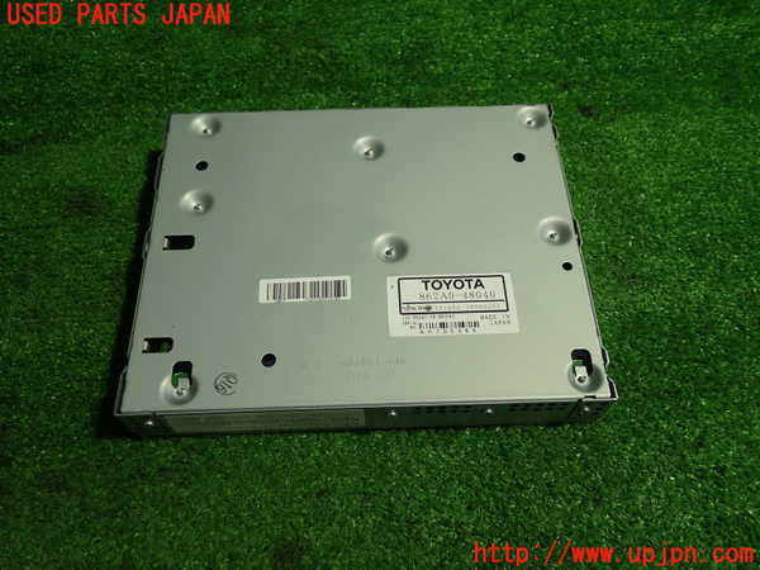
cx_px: 380
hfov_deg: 60.0
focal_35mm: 30
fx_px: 659
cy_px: 285
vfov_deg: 46.8
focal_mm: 5.4
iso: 160
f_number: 2.3
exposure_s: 1/60
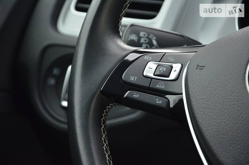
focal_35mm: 158
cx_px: 124
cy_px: 82
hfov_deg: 13.1
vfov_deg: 8.7
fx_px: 1087
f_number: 5.6
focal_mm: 105
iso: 1600
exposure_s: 1/25
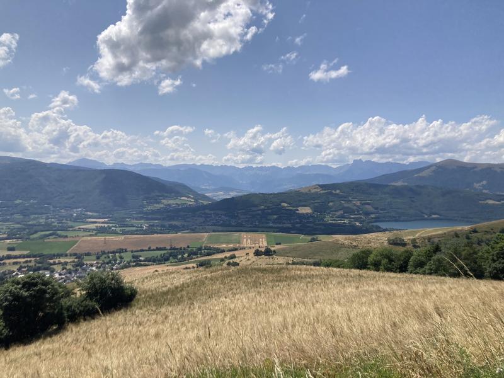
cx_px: 252
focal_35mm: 28
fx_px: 408
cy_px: 189
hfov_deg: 63.4
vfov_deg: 49.7
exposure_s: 1/3690
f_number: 1.8
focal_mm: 3.99
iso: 20
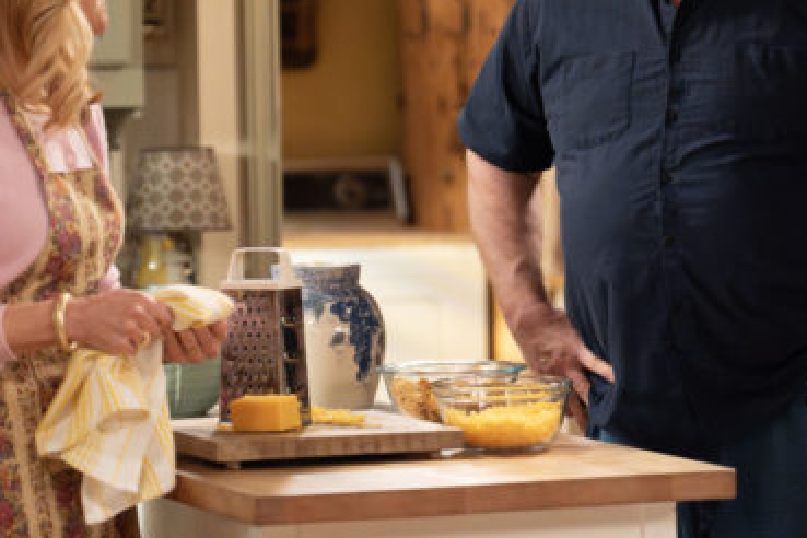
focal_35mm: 192
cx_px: 394
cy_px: 149
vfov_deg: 7.1
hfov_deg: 10.7
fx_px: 4304
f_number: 2.8
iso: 8000
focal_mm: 118
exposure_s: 1/200
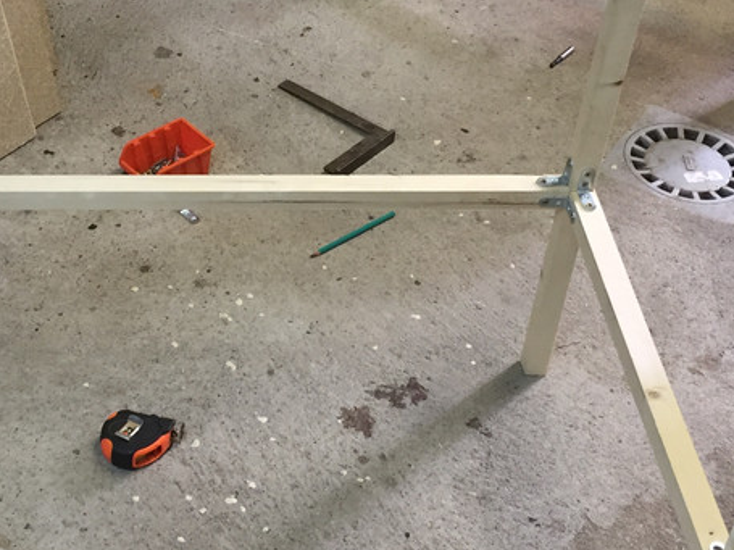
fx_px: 1441
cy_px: 205
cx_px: 214
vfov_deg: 21.6
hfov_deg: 28.3
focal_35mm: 68
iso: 160
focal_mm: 4.15
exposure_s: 1/33
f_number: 2.2
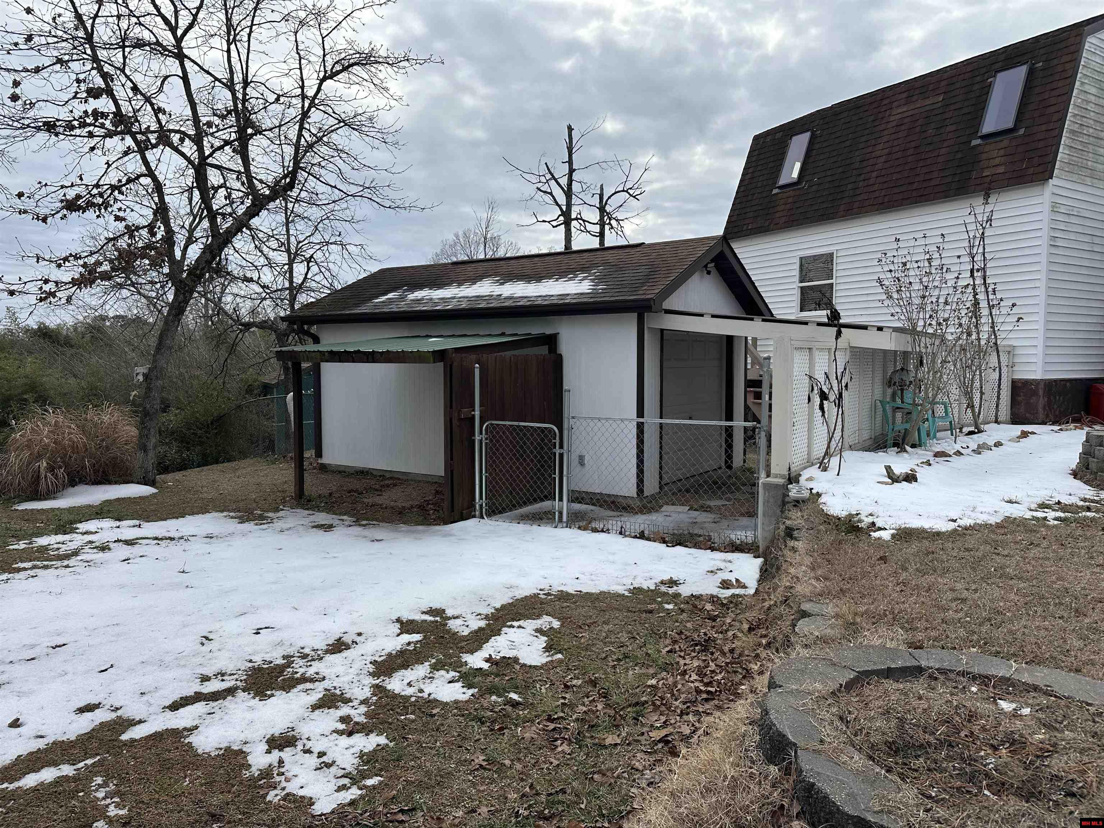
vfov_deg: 56.8
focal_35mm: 24
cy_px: 414
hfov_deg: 71.6
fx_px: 765
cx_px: 552
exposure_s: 1/3472
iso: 80
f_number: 1.78
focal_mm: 6.86
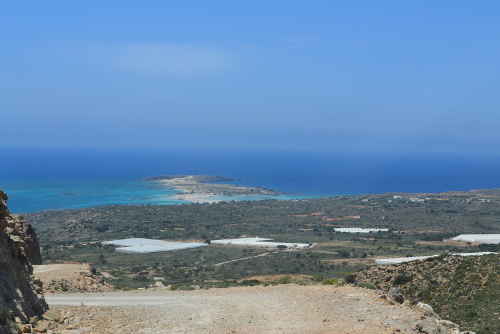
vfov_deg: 20.6
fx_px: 917
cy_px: 167
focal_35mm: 66
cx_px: 250
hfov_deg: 30.5
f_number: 11
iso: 360
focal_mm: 44
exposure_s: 1/500
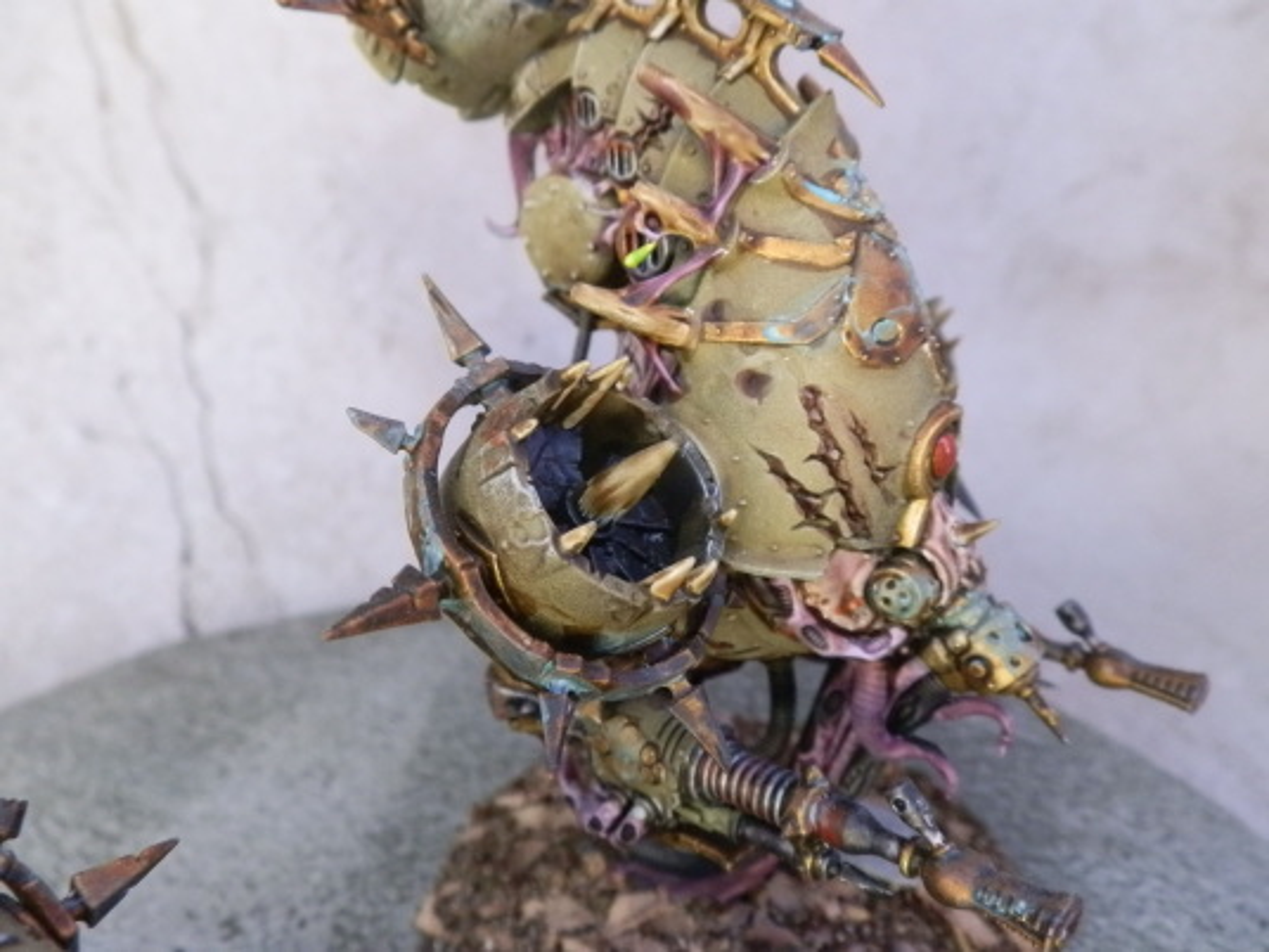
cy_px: 476
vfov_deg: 49.7
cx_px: 634
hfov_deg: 63.4
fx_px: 1026
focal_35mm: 28
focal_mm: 5
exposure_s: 1/100
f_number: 3.1
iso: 400
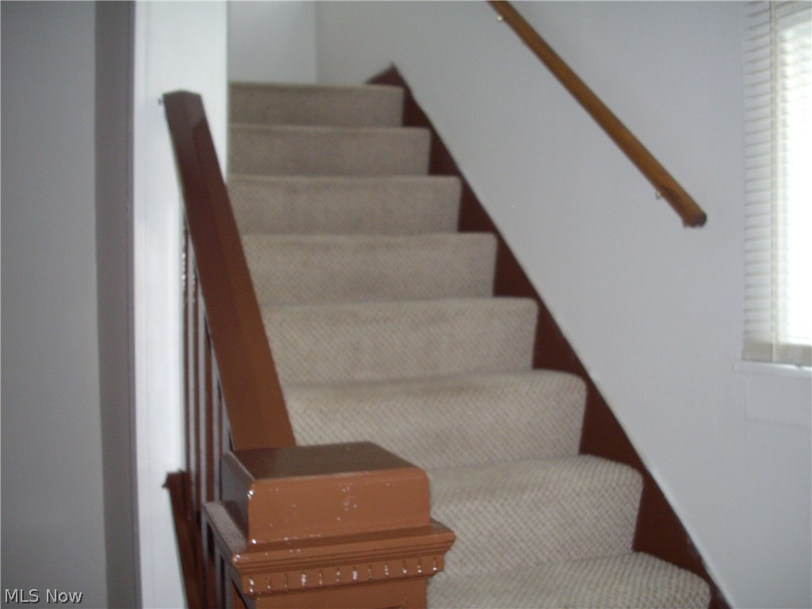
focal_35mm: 37
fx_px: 868
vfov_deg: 38.7
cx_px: 406
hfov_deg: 50.1
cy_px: 304
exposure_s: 1/50
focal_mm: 6.2
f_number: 2.8
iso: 160
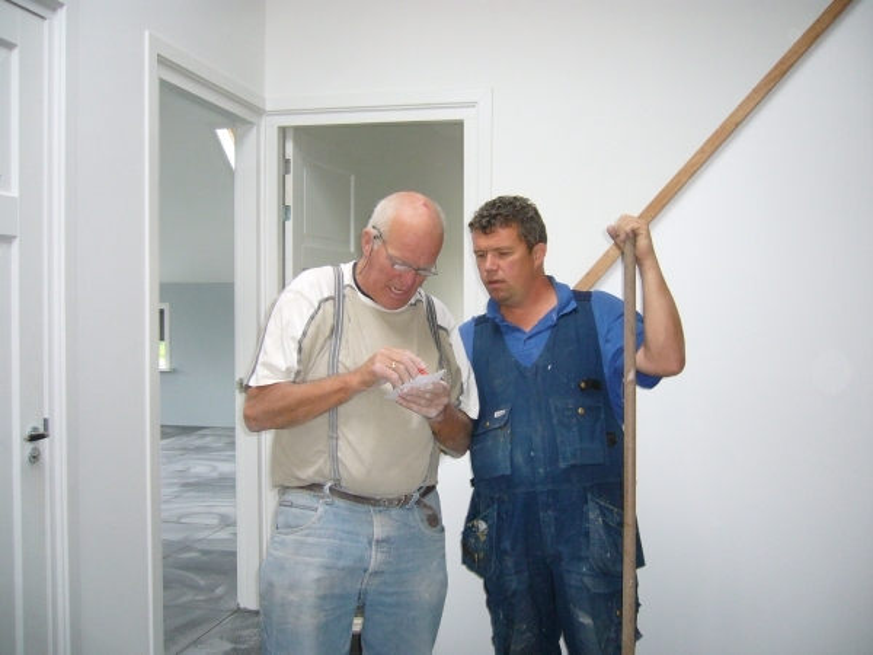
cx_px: 436
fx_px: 883
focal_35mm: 35
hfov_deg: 52.6
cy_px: 328
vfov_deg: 40.7
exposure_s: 1/30
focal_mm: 5.8
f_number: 2.8
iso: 160
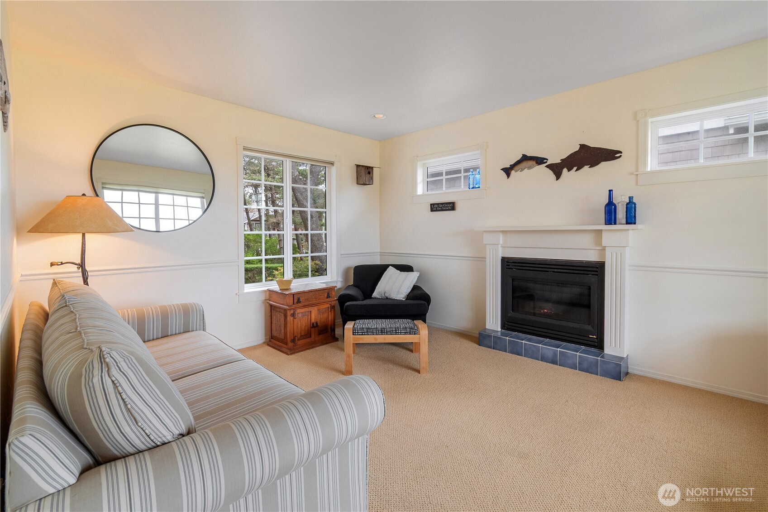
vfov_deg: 77.3
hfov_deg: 100.4
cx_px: 384
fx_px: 320
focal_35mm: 15
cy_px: 256
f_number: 9
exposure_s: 1/5
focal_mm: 10
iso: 200
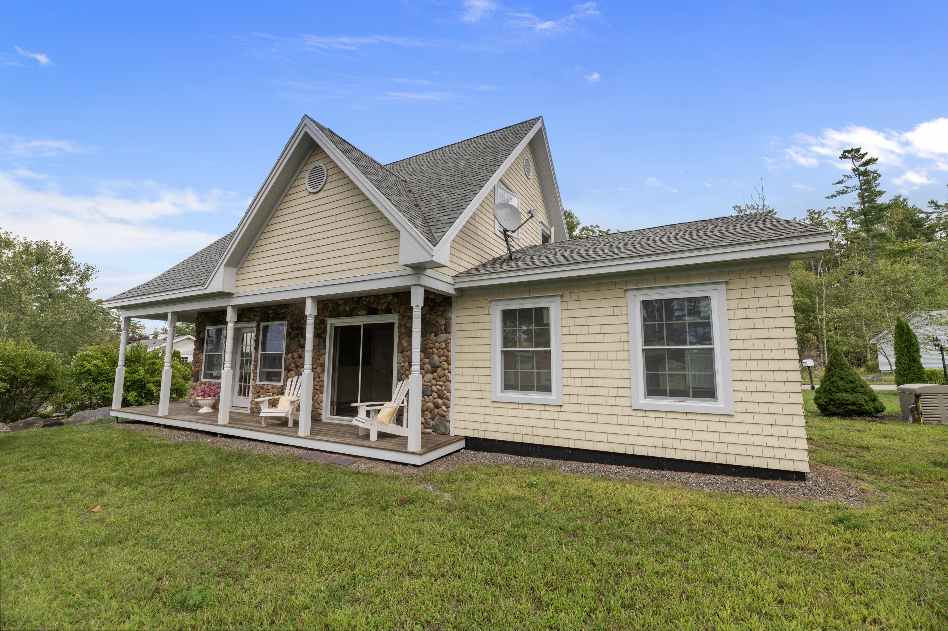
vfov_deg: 81.1
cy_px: 316
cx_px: 474
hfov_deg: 104.3
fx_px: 368
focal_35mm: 14
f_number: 9
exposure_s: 1/640
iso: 320
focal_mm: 14
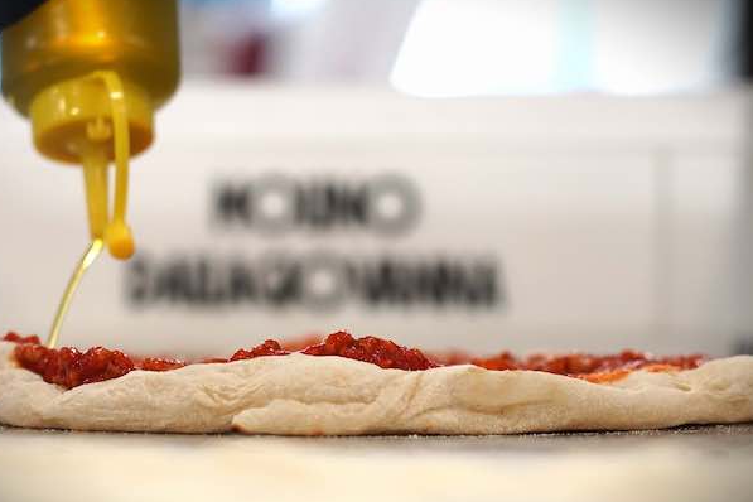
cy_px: 264
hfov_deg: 12.0
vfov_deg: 8.0
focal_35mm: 171
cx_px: 352
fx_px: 3576
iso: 3200
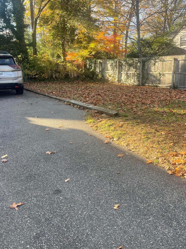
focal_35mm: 31
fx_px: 222
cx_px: 103
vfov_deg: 58.1
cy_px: 105
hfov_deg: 45.4
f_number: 1.6
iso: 32
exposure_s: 1/362
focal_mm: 5.1
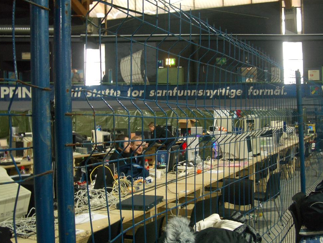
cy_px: 121
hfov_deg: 43.9
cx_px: 160
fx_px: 401
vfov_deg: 33.6
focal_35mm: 43
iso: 100
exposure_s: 1/8
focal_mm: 6.8
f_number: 2.8
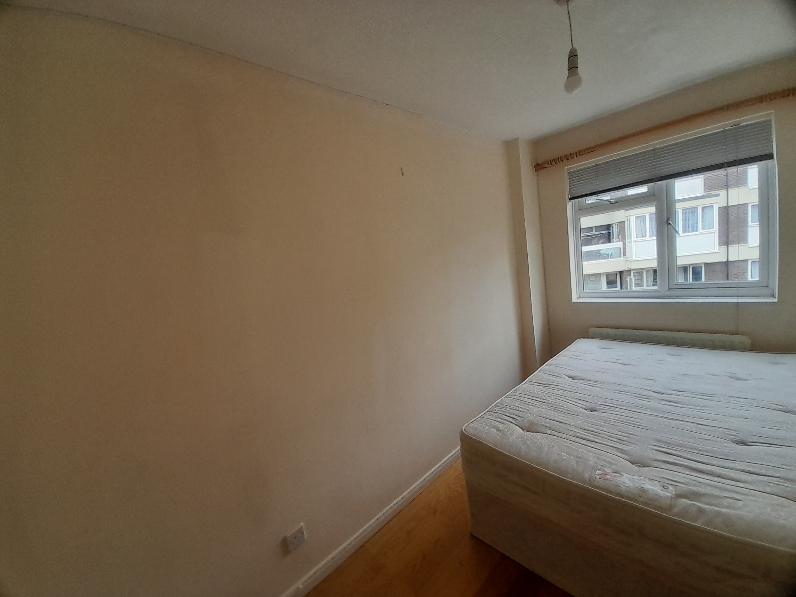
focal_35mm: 13
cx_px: 398
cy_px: 298
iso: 50
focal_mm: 1.13
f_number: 2.2
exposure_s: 1/100
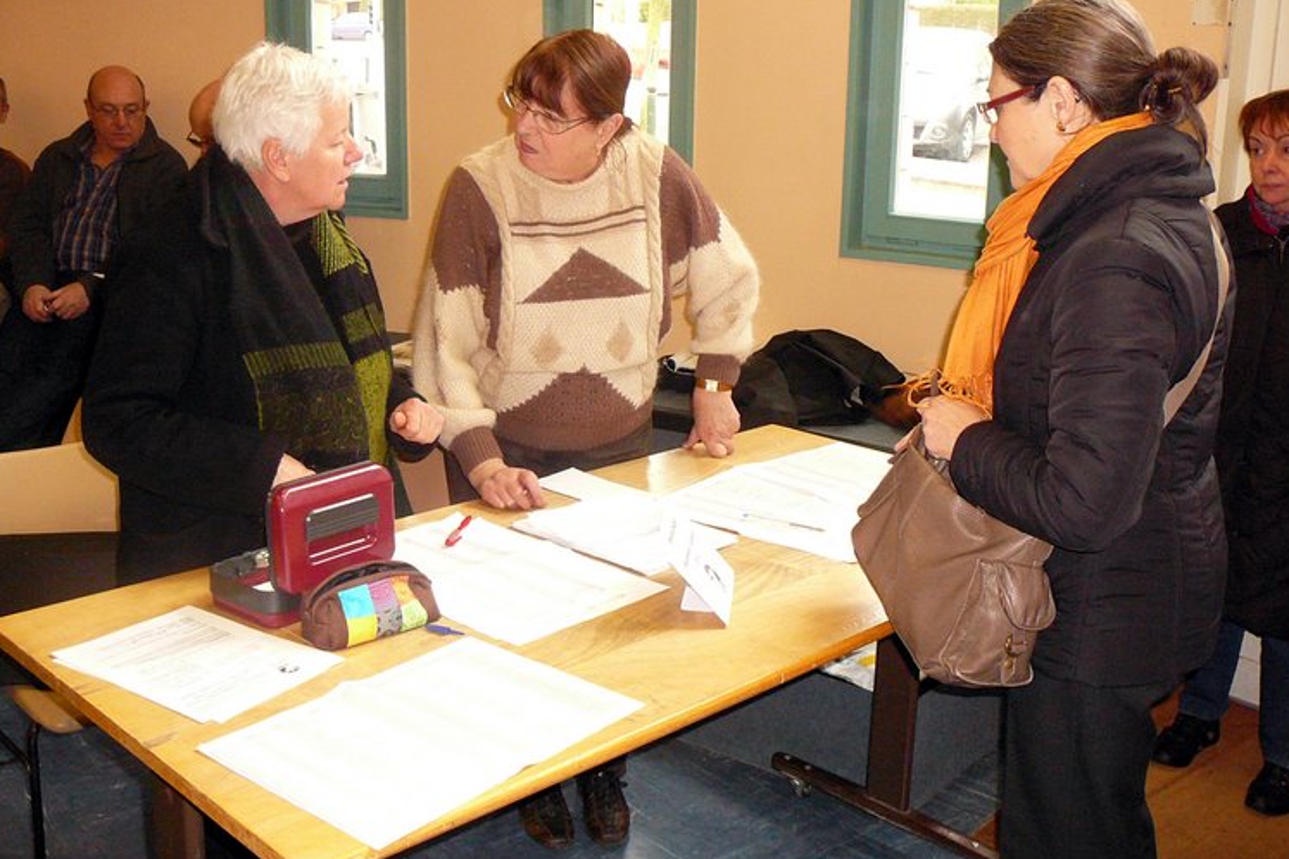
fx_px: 1396
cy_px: 400
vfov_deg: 34.2
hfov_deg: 49.6
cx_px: 649
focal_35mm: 39
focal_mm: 5.2
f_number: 2.8
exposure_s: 1/30
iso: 320
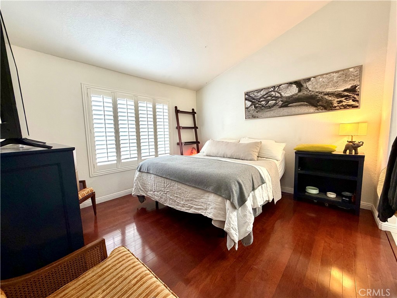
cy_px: 149
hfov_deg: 102.1
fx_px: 161
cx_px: 198
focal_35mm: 14
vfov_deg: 85.7
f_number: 2.2
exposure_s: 1/60
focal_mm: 2.22
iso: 250
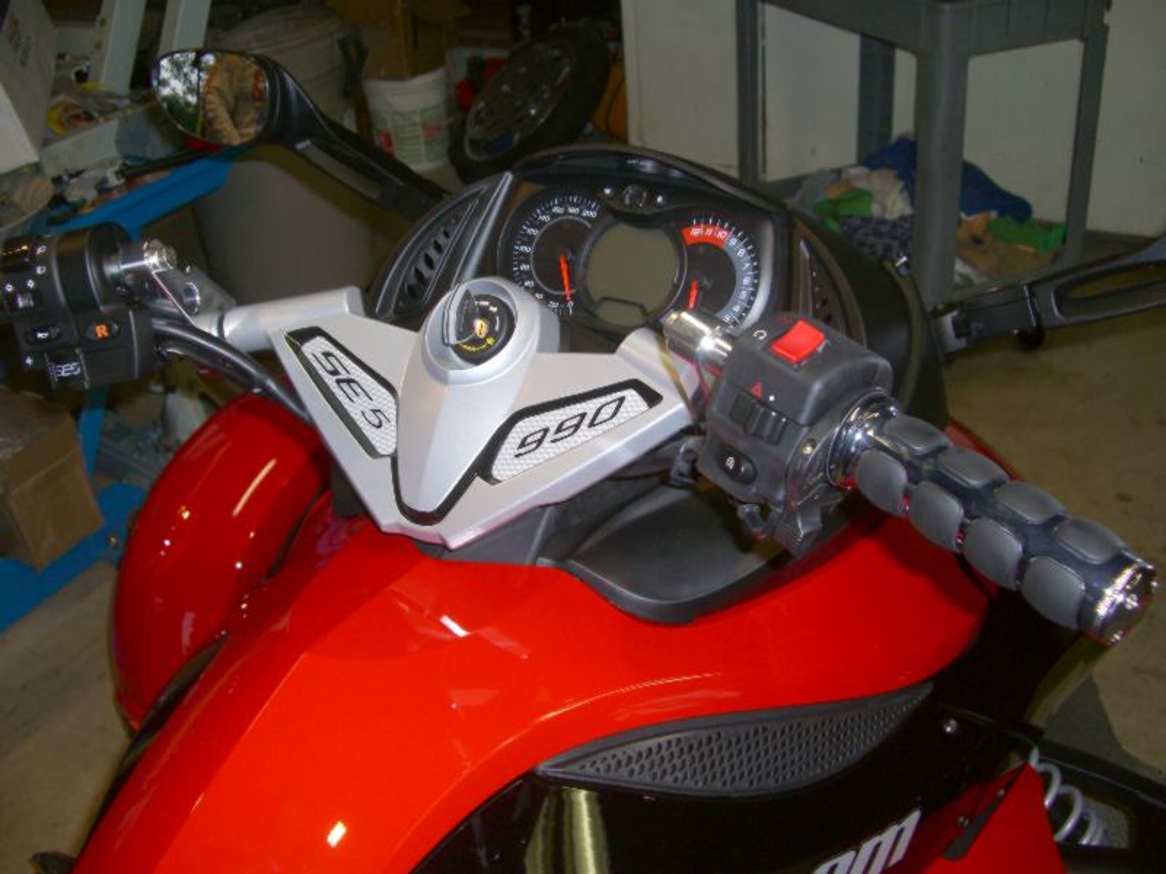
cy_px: 437
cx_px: 583
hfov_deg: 49.0
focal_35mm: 38
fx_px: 1280
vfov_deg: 37.7
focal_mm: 7.9
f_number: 2.8
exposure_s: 1/60
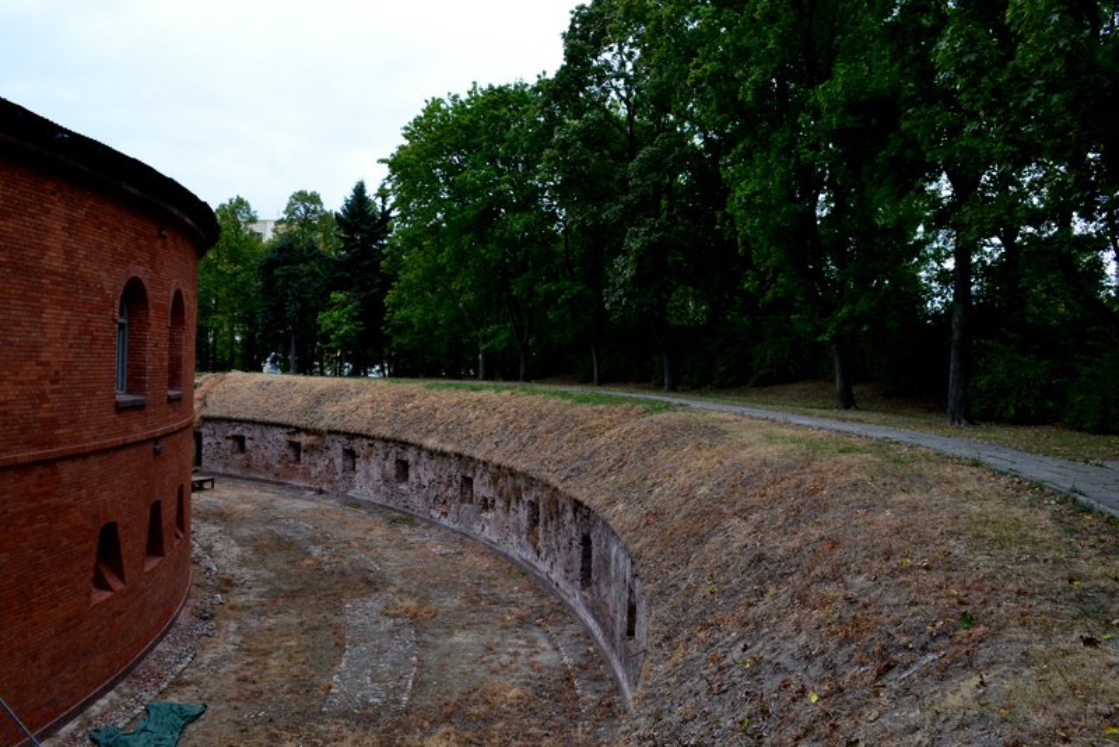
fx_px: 840
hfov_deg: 67.4
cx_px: 560
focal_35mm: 27
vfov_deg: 48.0
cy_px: 374
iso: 400
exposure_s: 1/160
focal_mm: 18
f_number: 9
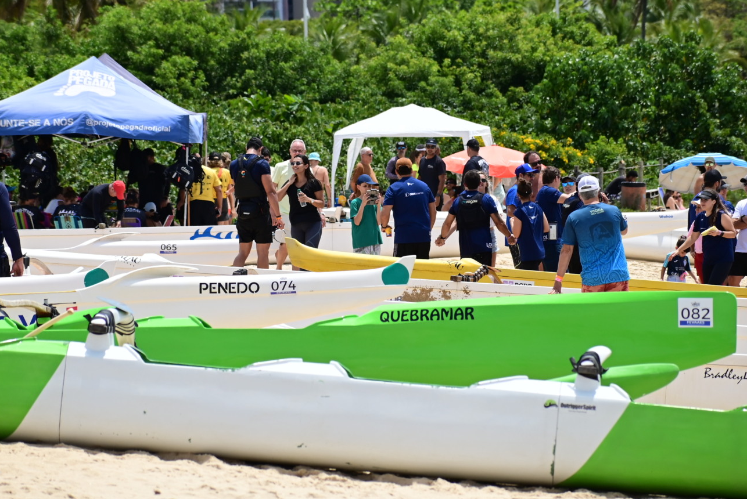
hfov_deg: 6.6
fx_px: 6500
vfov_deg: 4.4
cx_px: 347
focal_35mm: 313
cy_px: 218
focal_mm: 175
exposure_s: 1/1250
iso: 320
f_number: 8
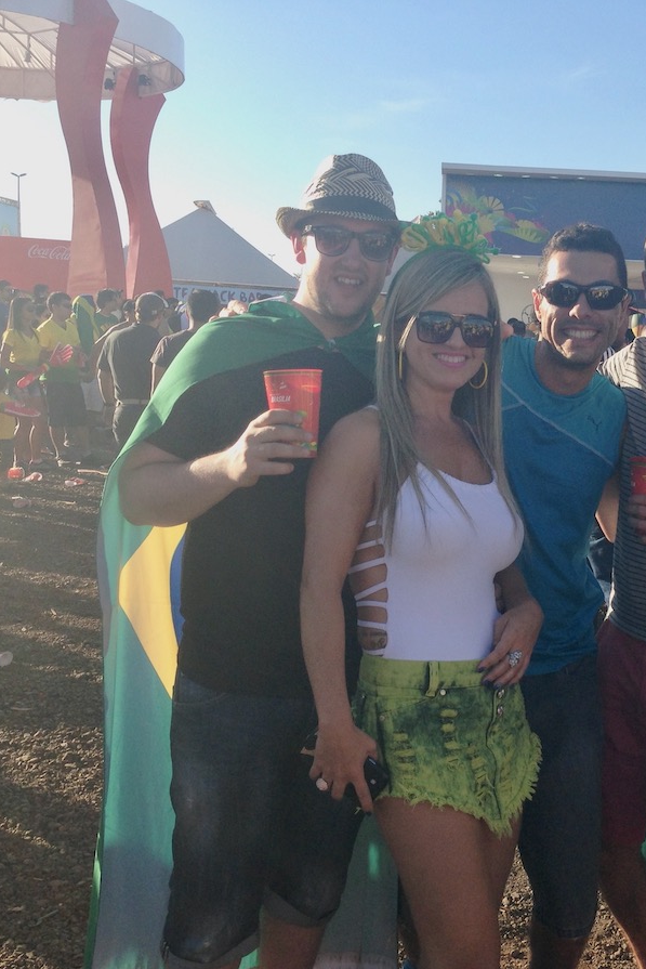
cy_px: 486
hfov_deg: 28.6
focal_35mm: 46
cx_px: 524
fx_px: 1238
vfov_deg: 42.7
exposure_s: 1/733
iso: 50
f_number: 2.4
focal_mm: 4.12
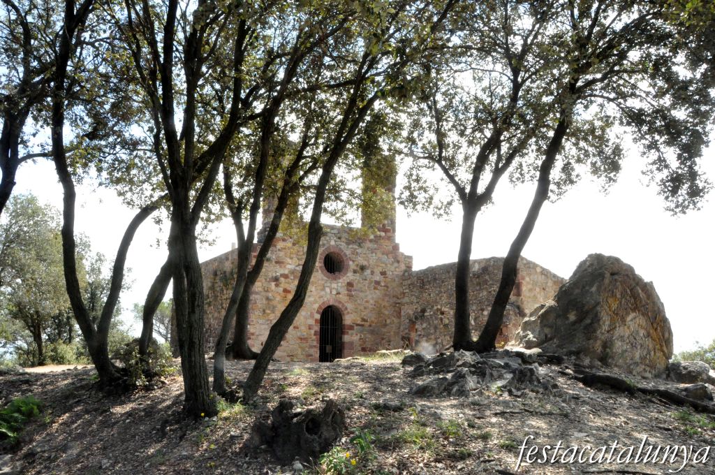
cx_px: 358
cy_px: 238
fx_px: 536
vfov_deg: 47.8
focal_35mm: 27
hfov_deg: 67.4
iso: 2500
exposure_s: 1/200
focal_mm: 18
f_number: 22
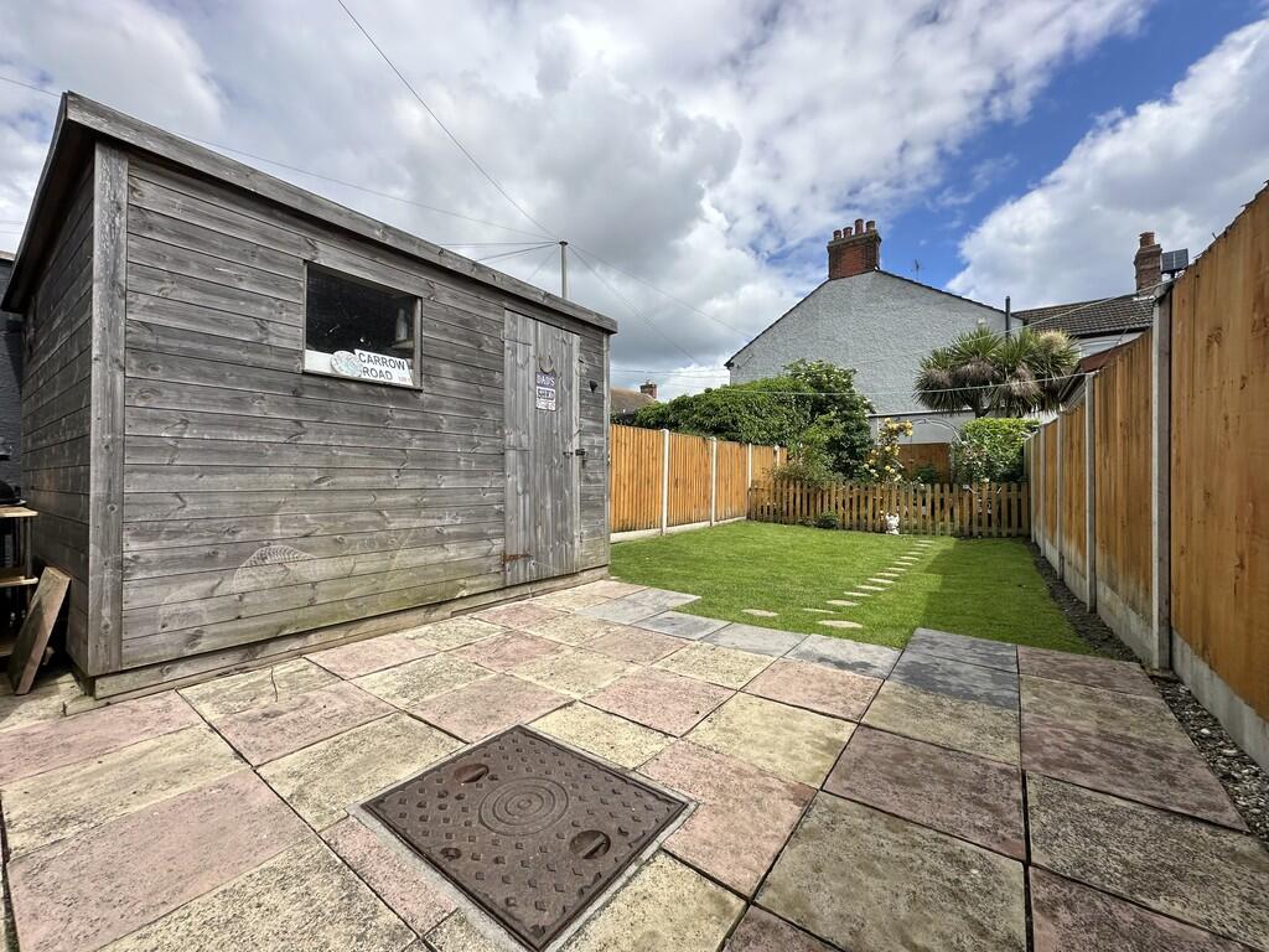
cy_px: 476
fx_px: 513
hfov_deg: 102.1
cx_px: 634
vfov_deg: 85.7
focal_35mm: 14
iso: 50
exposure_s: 1/2174
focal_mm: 2.22
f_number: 2.2
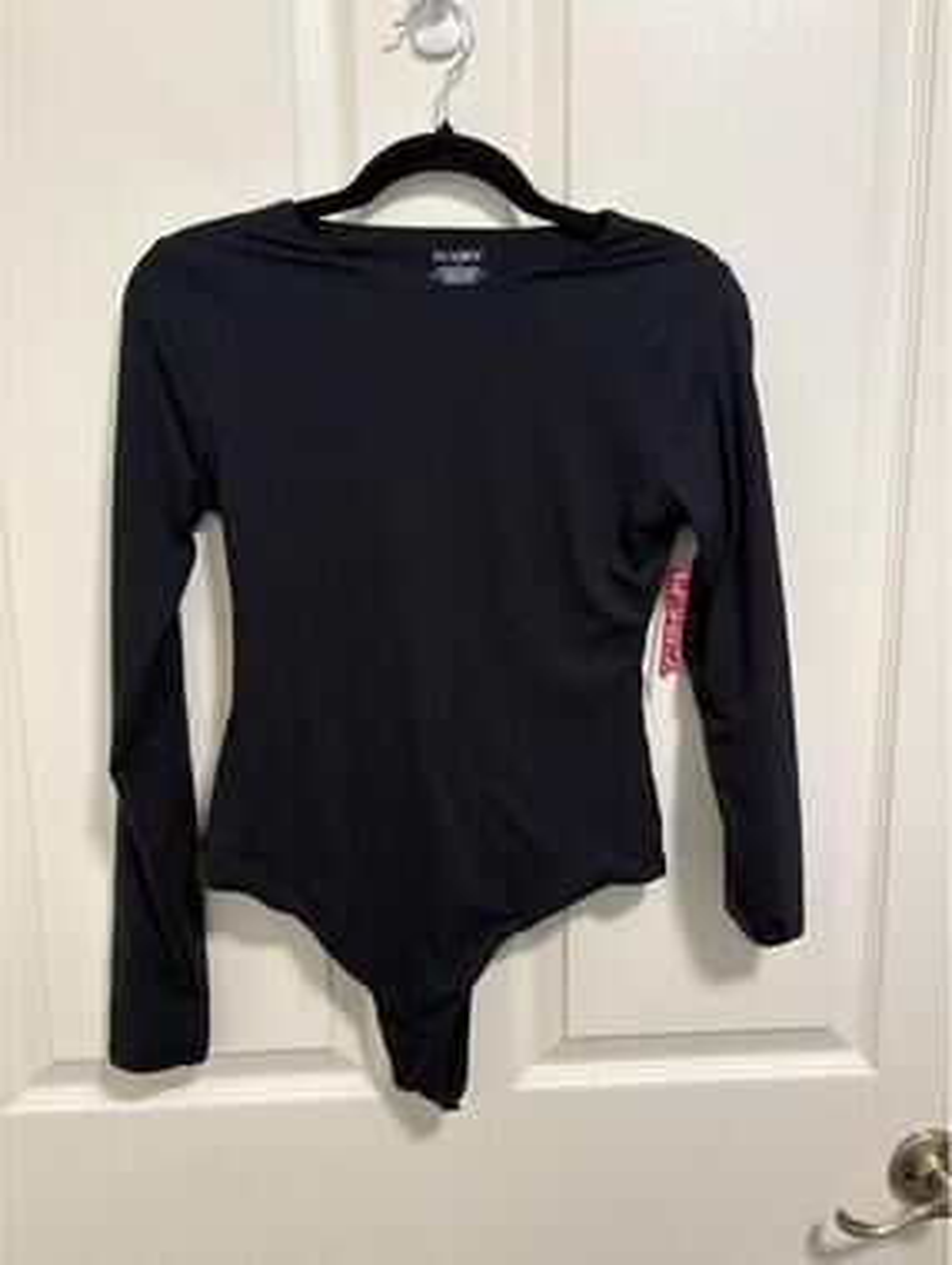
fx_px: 951
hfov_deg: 53.2
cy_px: 632
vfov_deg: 67.2
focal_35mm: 26
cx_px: 476
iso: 320
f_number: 1.6
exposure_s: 1/60
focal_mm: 5.96
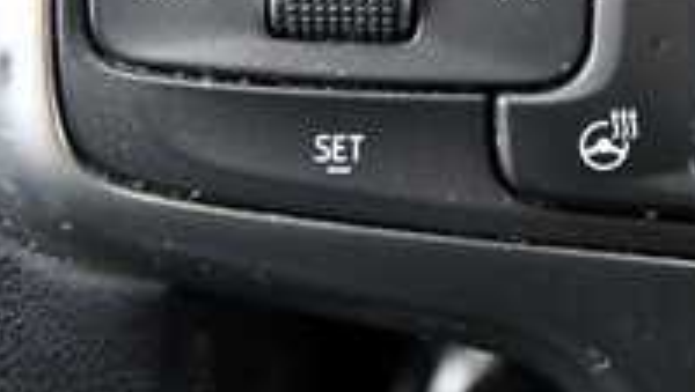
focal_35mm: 44
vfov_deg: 25.0
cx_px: 438
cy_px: -57
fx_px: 812
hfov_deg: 45.9
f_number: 5
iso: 2000
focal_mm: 14
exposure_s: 1/125
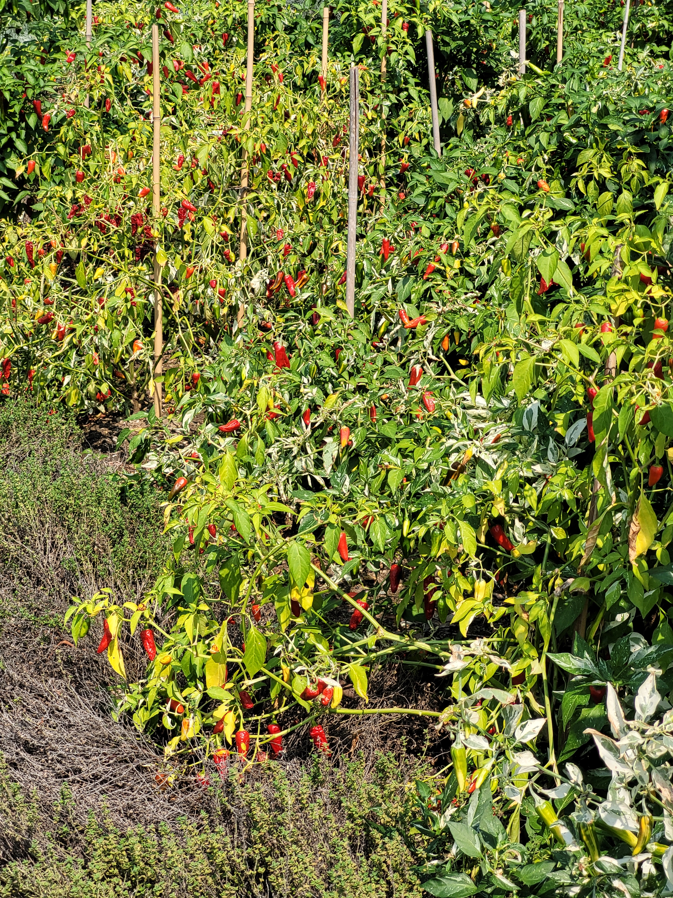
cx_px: 336
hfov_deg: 19.4
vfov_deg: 25.7
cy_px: 449
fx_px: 1970
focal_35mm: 76
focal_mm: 7.12
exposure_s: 1/852
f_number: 2.4
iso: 25
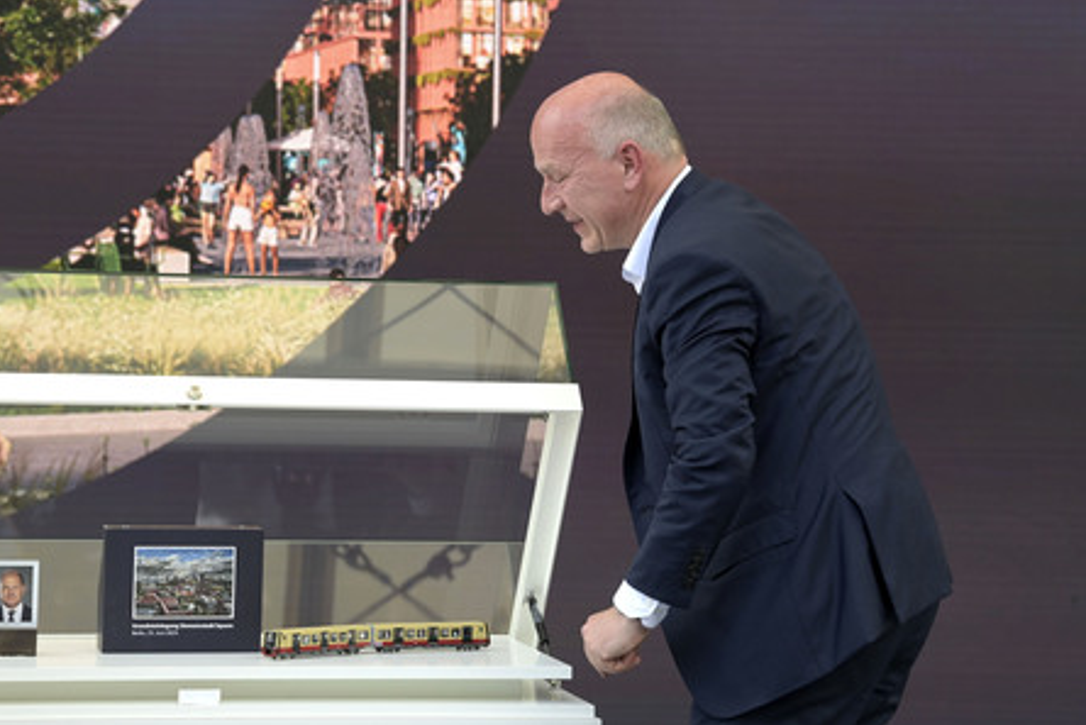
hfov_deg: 13.5
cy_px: 364
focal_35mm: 152
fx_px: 4587
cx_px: 548
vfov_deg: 9.0
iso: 800
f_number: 8
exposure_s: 1/500
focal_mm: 150
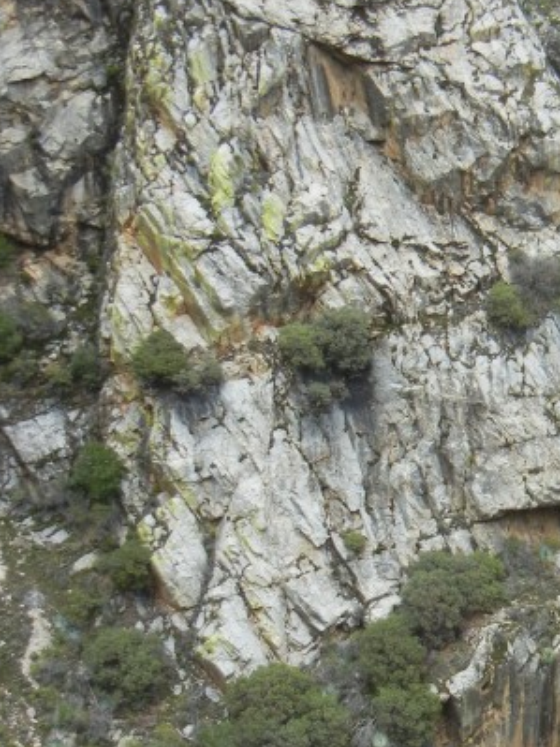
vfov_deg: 25.1
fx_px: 1662
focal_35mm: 77
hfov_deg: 18.6
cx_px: 569
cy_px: 545
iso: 160
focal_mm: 5.4
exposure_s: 1/625
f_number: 3.5
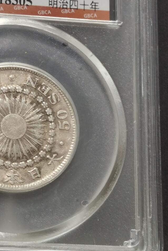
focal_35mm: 137
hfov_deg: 9.9
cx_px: -3
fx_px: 959
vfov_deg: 14.9
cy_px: 71
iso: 80
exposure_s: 1/100
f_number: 1.8
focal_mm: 5.58
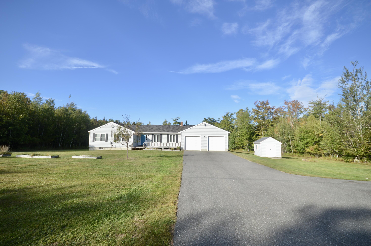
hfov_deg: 100.4
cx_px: 186
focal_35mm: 15
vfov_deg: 77.2
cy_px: 123
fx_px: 154
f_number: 7.1
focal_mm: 10
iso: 100
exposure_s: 1/200
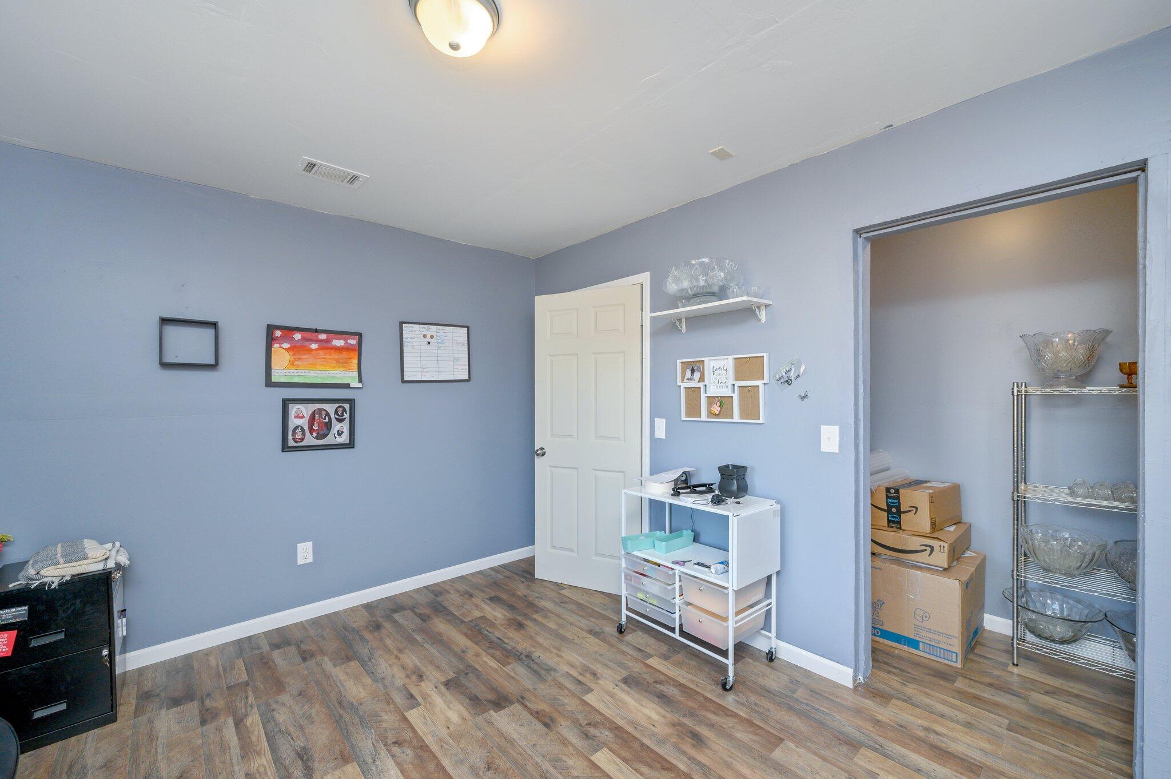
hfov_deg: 104.3
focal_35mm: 14
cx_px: 586
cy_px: 390
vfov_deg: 81.1
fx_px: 455
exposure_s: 1/30
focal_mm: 14
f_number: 9
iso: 320
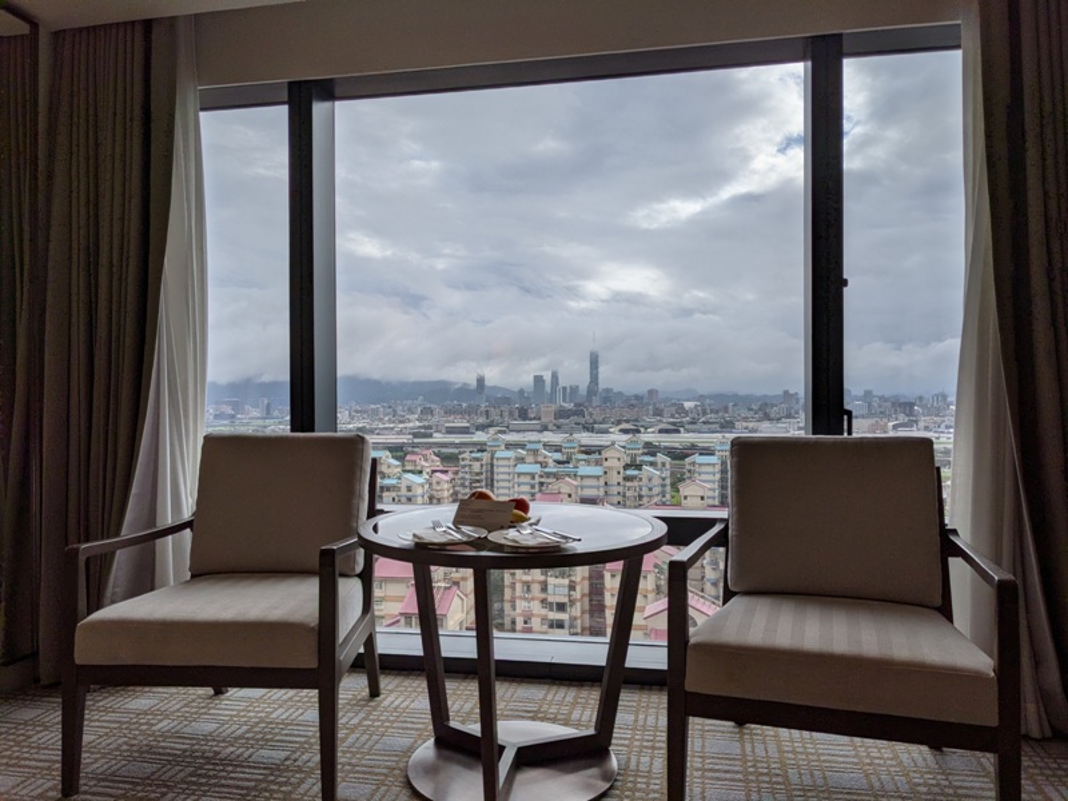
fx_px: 833
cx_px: 534
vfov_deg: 51.4
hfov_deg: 65.3
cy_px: 400
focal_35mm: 27
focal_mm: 4.38
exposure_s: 1/3344
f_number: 1.73
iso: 60
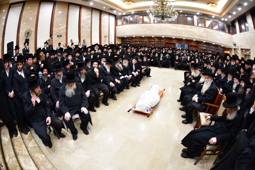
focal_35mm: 15
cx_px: 128
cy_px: 85
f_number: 5.6
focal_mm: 10.5
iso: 800
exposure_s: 1/100
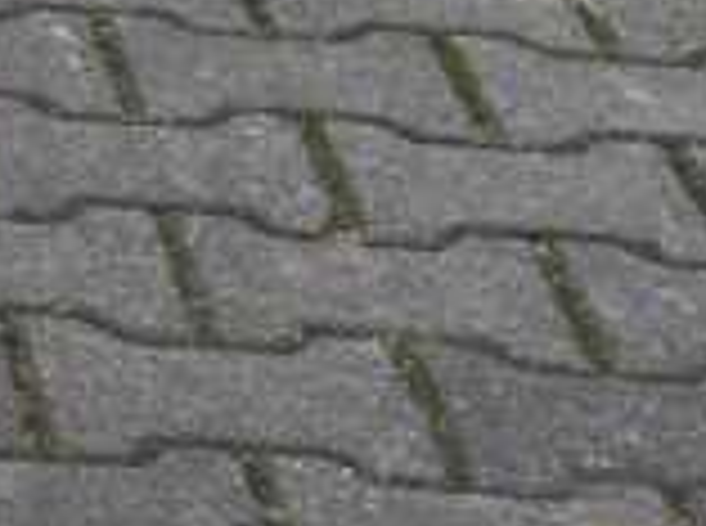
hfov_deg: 8.4
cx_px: -1372
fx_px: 4070
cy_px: 166
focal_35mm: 200
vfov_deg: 7.4
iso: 25
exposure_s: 1/346
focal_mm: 4.15
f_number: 2.2
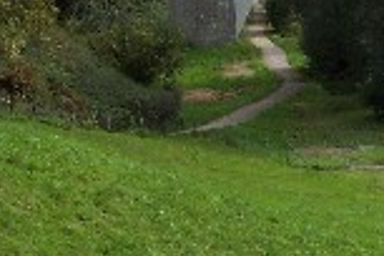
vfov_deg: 8.6
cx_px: 686
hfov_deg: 12.3
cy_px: -201
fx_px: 1632
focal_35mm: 153
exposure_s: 1/350
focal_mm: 8
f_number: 4.8
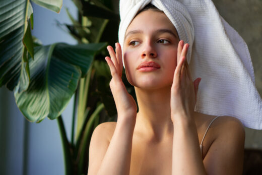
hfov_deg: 37.8
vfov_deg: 25.8
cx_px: 131
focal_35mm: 52
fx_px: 382
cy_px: 88
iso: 200
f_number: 1.8
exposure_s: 1/640
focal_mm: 35
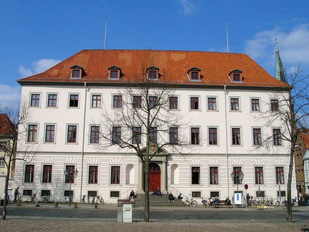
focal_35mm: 37
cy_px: 116
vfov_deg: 38.7
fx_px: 330
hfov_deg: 50.1
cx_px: 154
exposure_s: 1/704
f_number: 5.6
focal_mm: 7.69
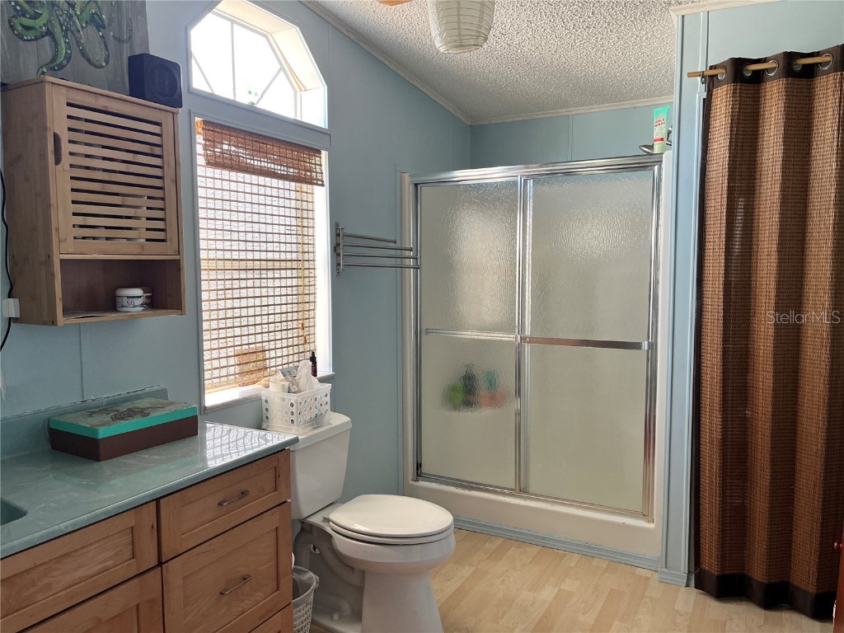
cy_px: 316
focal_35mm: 26
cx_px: 422
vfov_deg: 53.1
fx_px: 634
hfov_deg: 67.3
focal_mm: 5.1
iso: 125
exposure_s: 1/106
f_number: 1.6
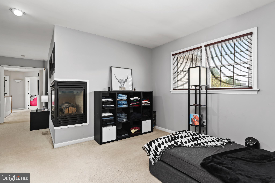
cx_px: 138
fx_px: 130
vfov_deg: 70.5
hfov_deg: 93.3
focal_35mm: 17
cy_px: 92
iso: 400
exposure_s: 1/4
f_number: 7.1
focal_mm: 17
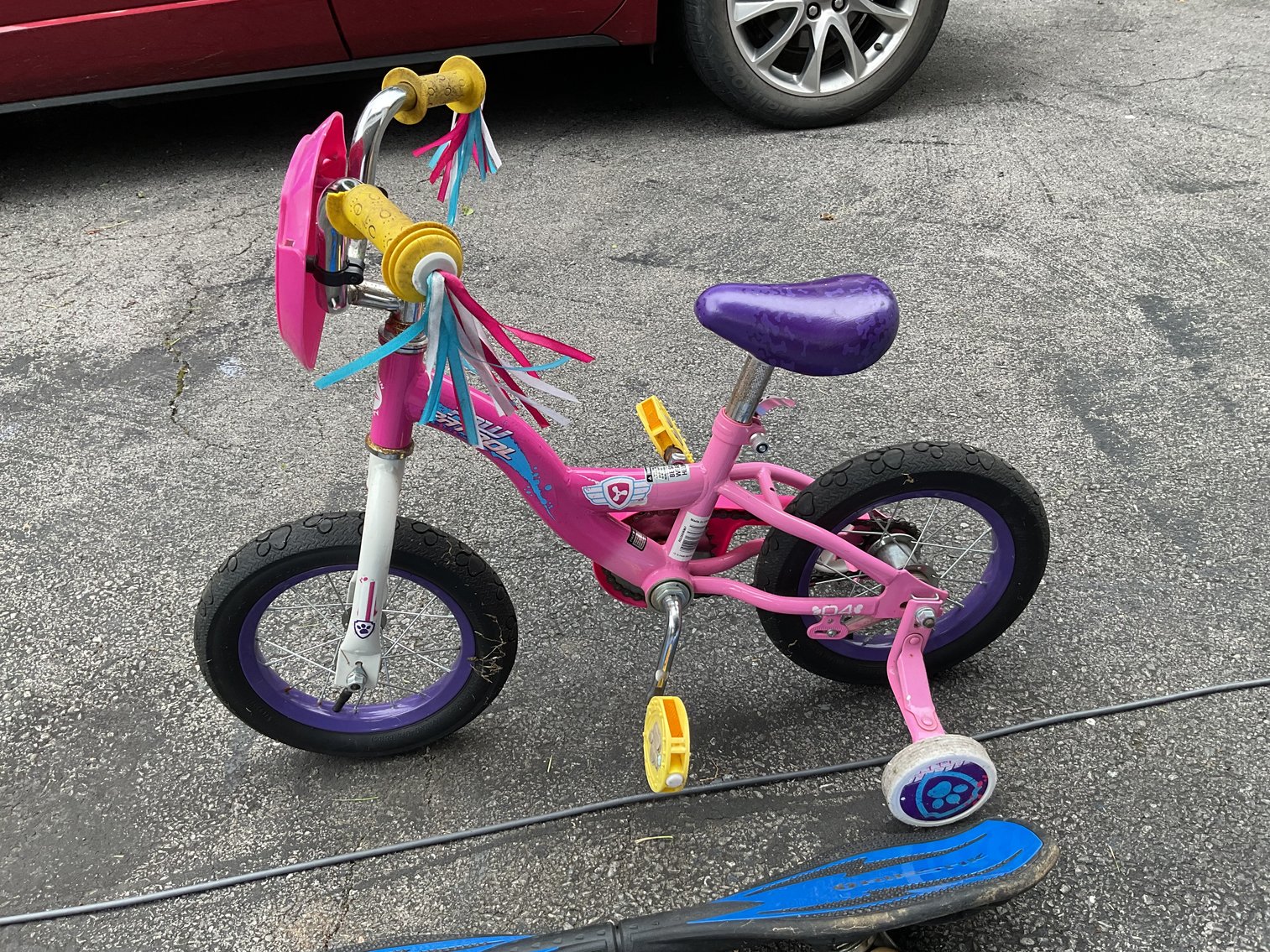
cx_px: 635
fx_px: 1064
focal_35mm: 29
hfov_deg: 61.7
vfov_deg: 48.2
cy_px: 476
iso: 16
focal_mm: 3
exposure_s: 1/338
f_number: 1.8
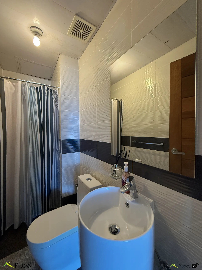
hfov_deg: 85.7
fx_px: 109
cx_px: 101
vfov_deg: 102.1
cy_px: 135
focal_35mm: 14
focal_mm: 2.22
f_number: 2.2
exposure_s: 1/120
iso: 320
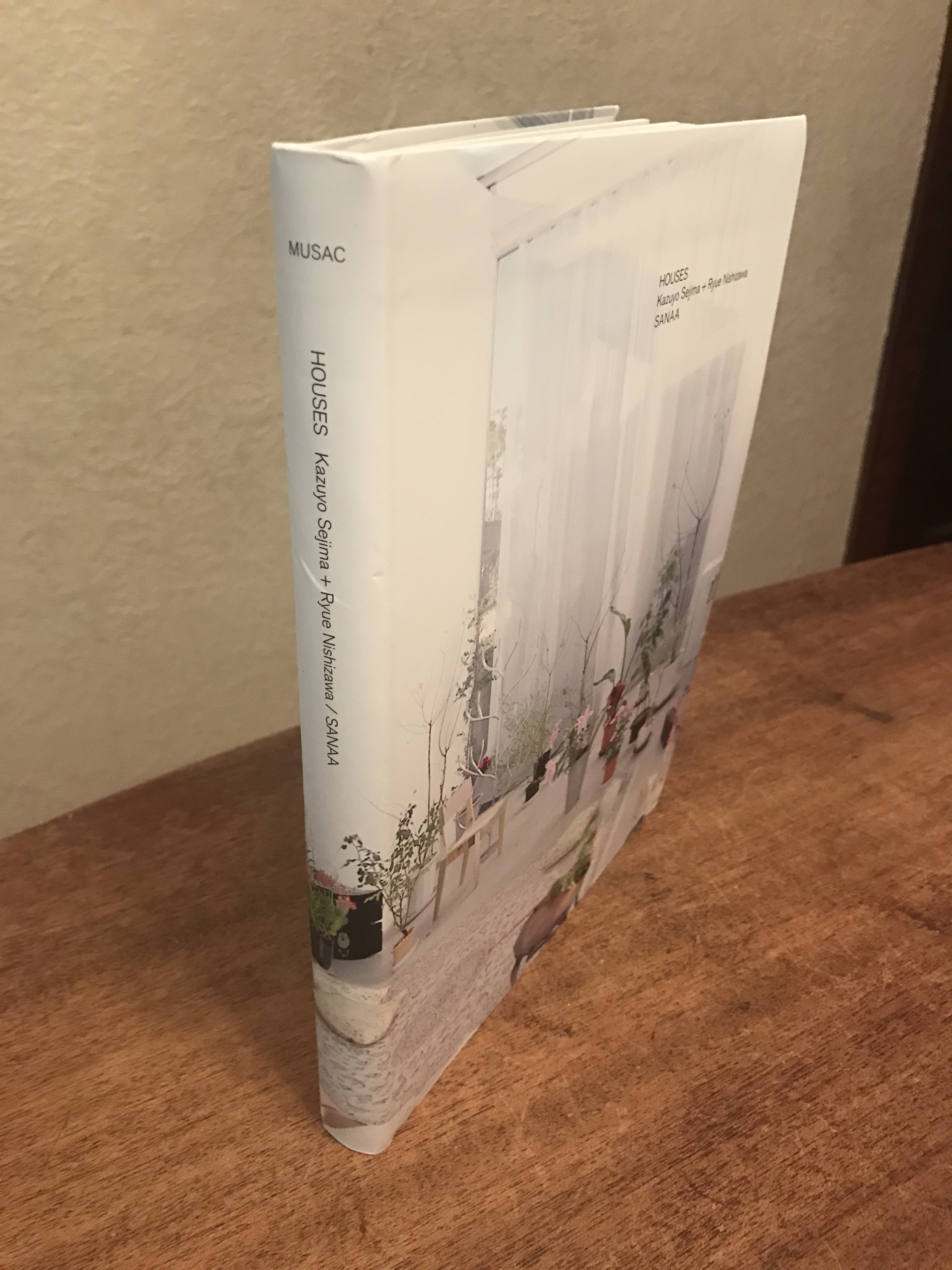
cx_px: 476
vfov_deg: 63.4
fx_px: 1027
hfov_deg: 49.7
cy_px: 635
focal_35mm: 28
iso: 80
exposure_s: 1/15
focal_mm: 3.99
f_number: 1.8
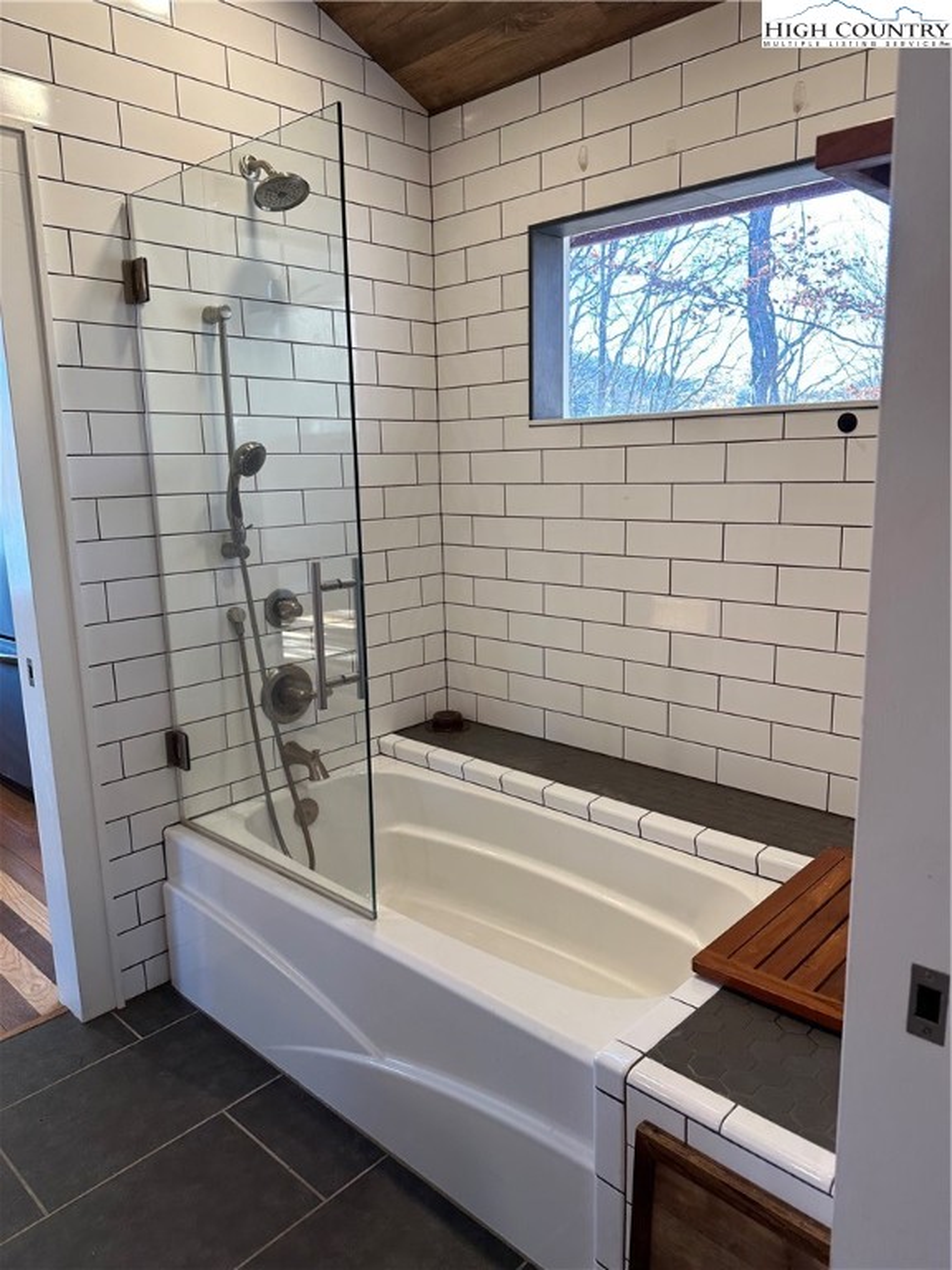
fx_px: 880
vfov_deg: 71.6
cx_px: 476
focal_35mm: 24
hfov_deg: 56.8
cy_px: 635
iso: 100
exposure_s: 1/120
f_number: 1.78
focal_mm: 6.86
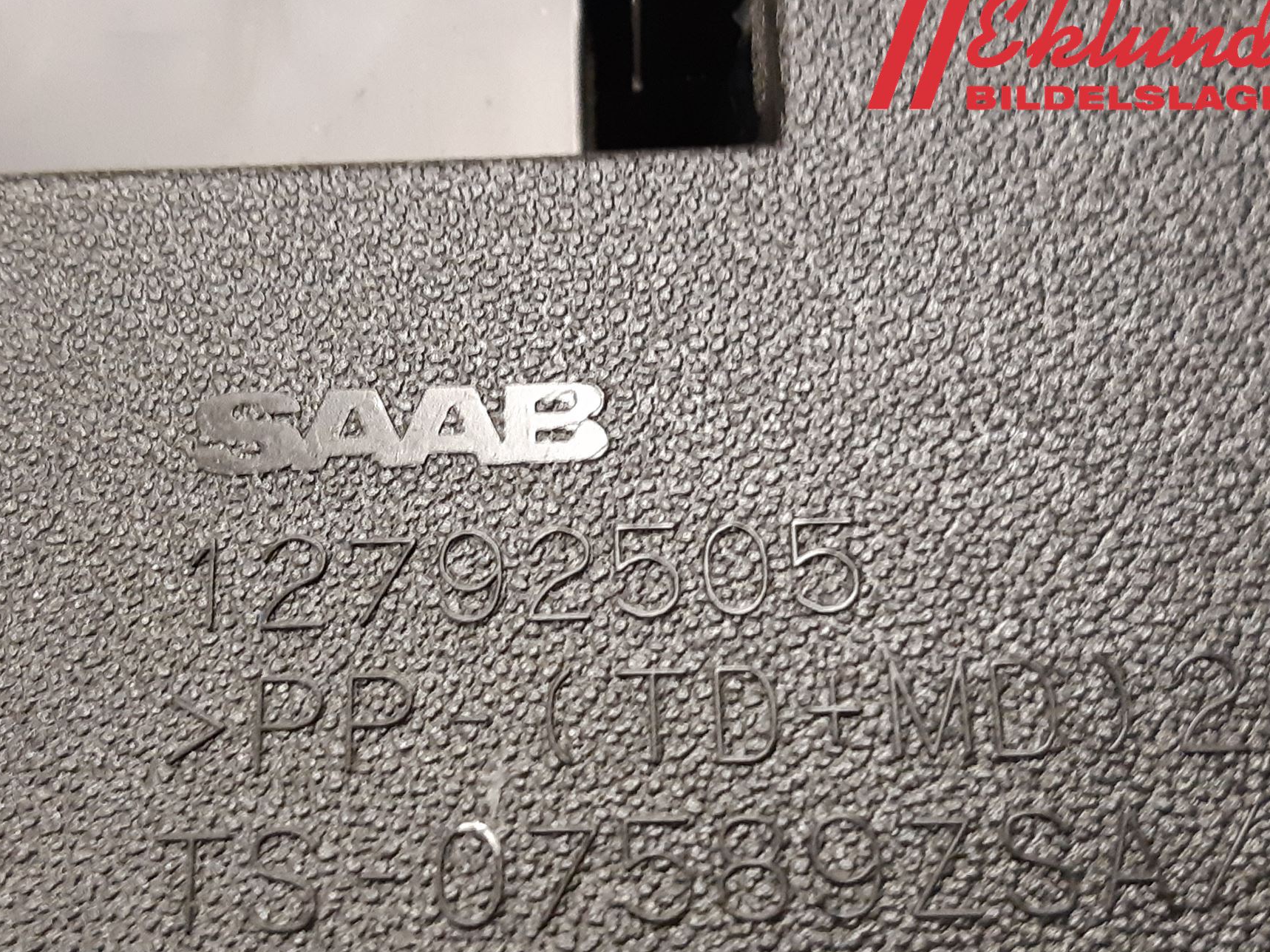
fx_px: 1137
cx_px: 564
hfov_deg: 58.2
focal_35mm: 31
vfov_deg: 45.3
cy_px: 552
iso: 400
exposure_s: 1/25
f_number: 1.7
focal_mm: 3.93
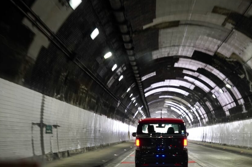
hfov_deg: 32.5
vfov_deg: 22.0
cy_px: 76
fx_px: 431
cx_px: 149
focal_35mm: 62
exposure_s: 1/50
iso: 640
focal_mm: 33
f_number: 2.8
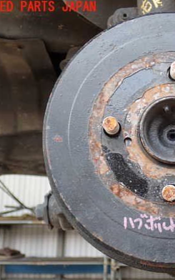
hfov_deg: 23.1
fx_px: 412
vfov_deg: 37.5
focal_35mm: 54
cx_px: 170
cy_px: 140
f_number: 2.7
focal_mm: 6.83
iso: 100
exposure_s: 1/125
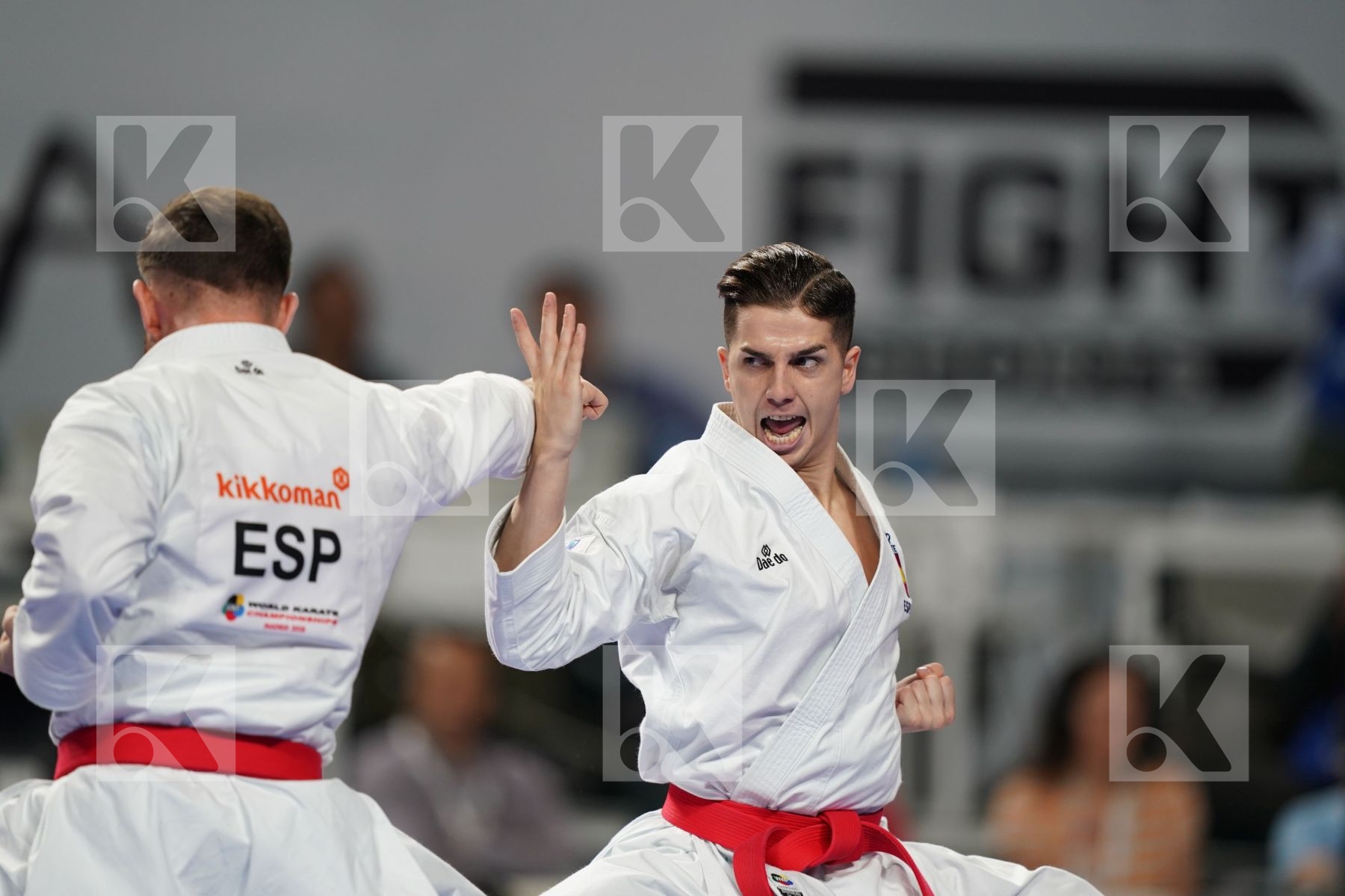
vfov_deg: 3.4
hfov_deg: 5.2
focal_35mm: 400
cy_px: 448
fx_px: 14943
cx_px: 672
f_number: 2.8
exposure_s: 1/500
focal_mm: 400
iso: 1000
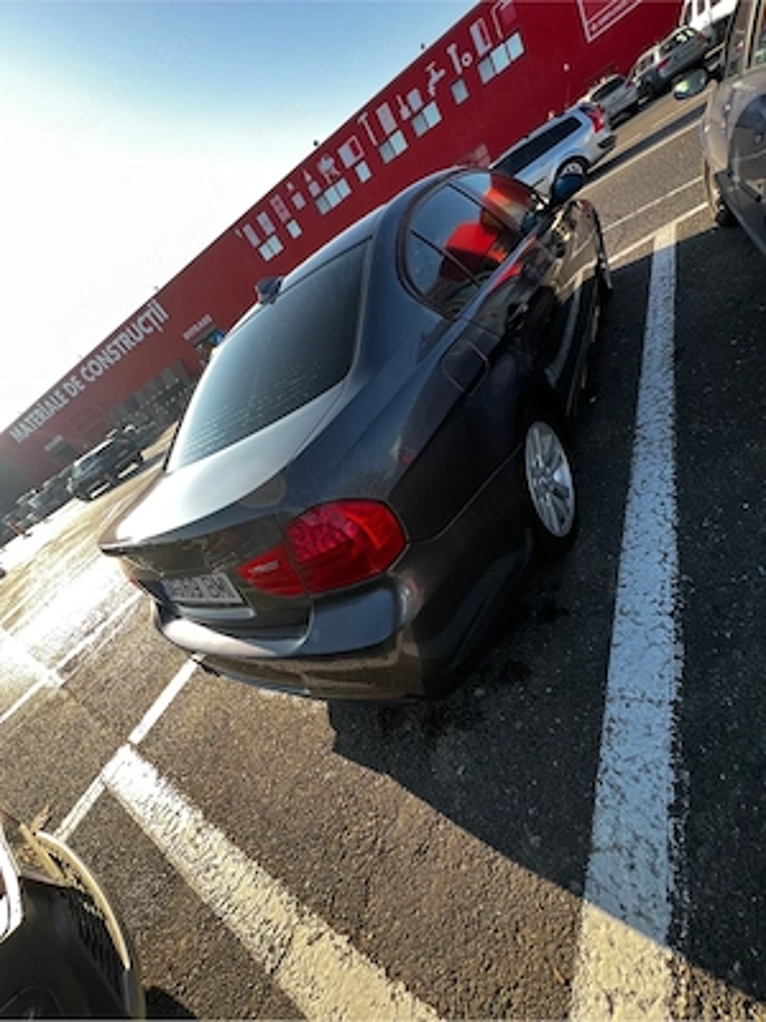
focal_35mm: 13
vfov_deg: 106.2
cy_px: 511
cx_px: 383
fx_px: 384
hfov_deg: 89.9
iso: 32
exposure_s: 1/171
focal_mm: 1.57
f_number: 1.8
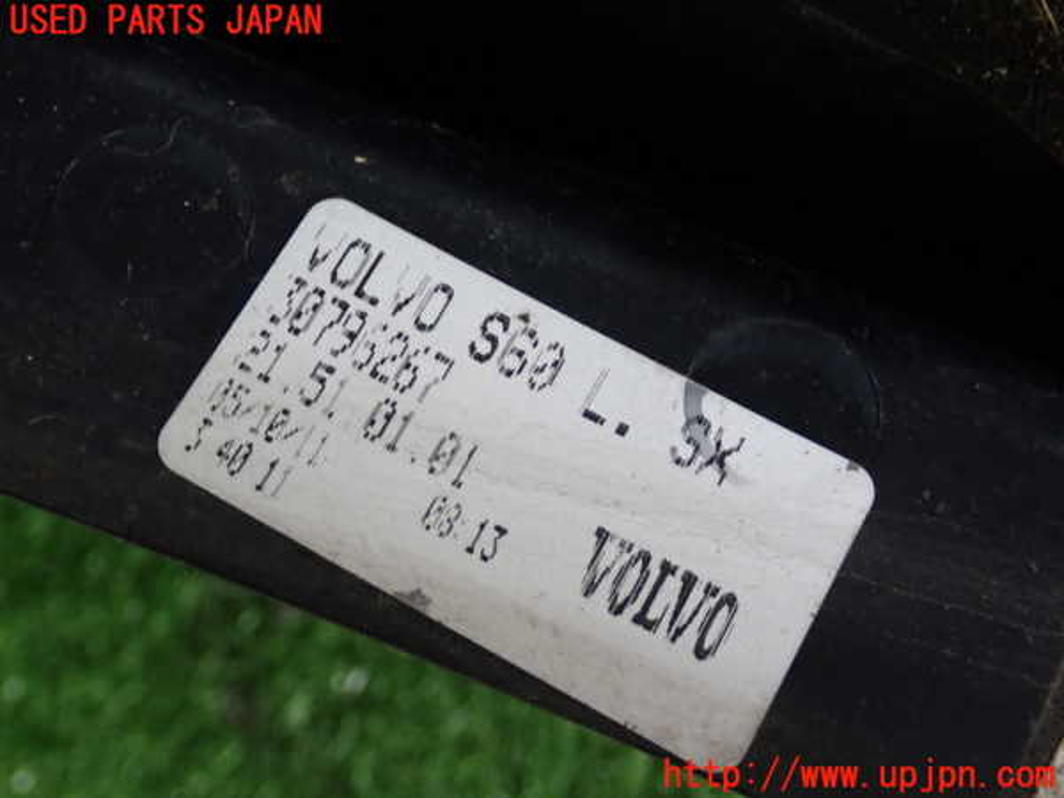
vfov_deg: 27.0
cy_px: 399
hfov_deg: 35.5
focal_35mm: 54
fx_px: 1660
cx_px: 532
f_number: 3.3
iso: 400
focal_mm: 9.65
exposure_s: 1/50
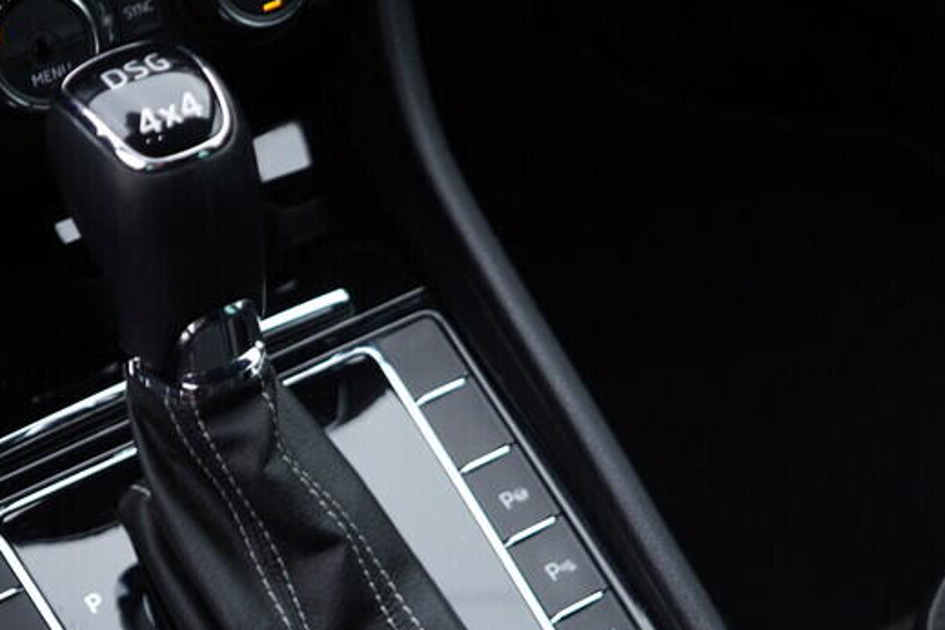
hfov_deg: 28.3
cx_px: 315
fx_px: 1864
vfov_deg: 18.8
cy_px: 580
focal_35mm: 71
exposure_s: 1/40
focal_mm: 24
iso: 125
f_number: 2.8
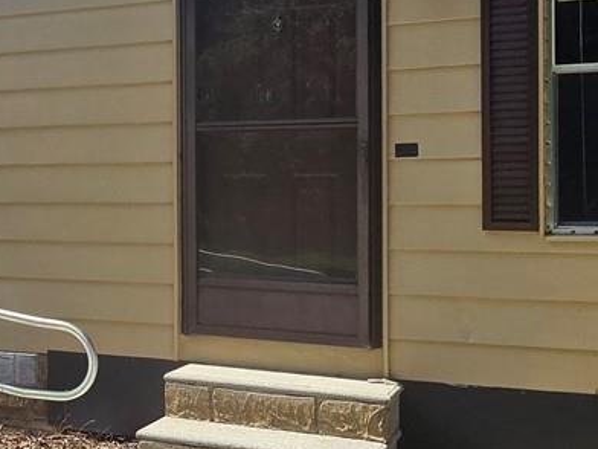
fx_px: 916
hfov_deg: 34.9
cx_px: 111
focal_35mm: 53
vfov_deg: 27.5
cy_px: 199
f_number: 2.2
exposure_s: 1/3427
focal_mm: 2.2
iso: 50
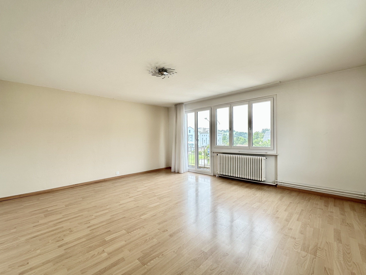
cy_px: 136
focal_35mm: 15
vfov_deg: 81.7
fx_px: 159
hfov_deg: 98.1
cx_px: 189
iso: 50
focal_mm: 2.22
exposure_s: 1/99
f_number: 2.2
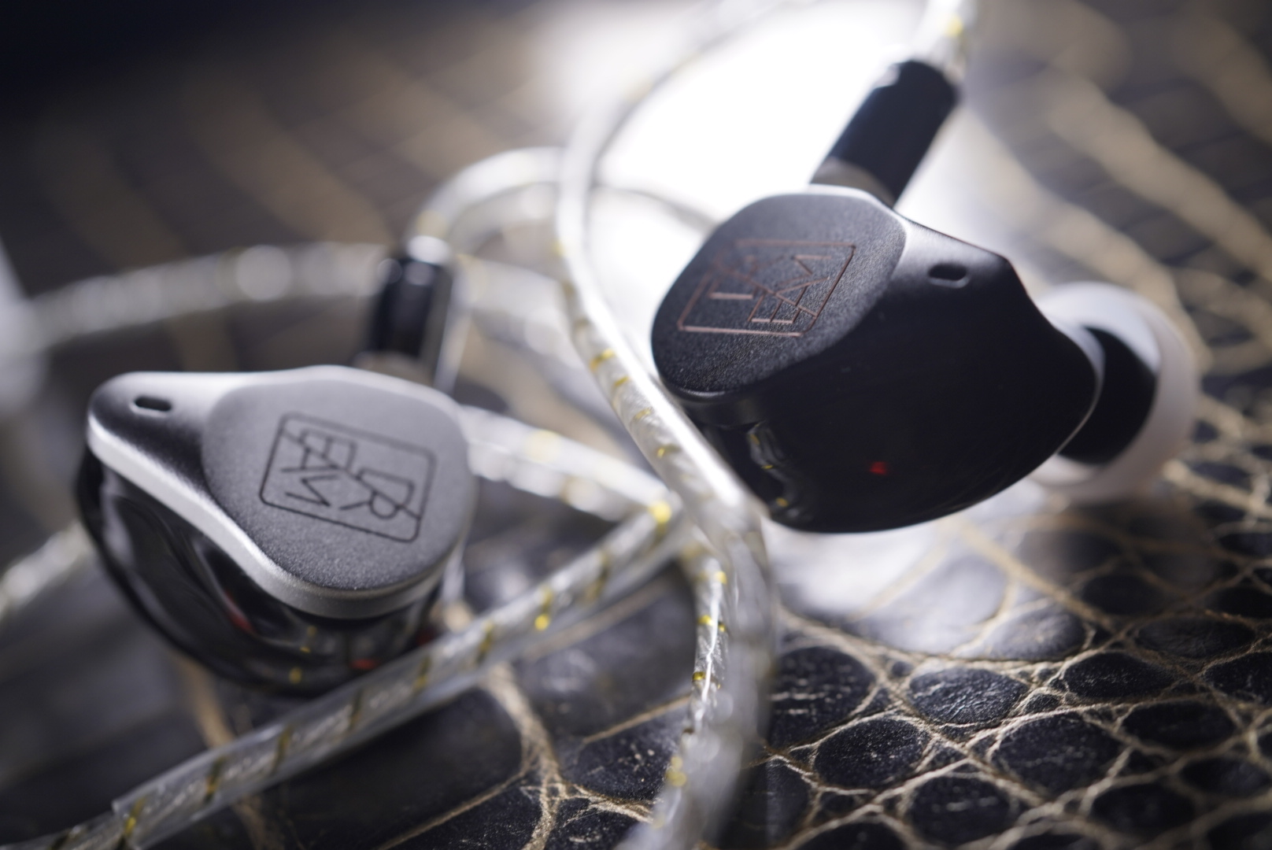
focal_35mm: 50
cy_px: 425
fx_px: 1768
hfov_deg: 39.6
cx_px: 636
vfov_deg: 27.0
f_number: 4
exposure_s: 1/60
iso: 320
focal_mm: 50
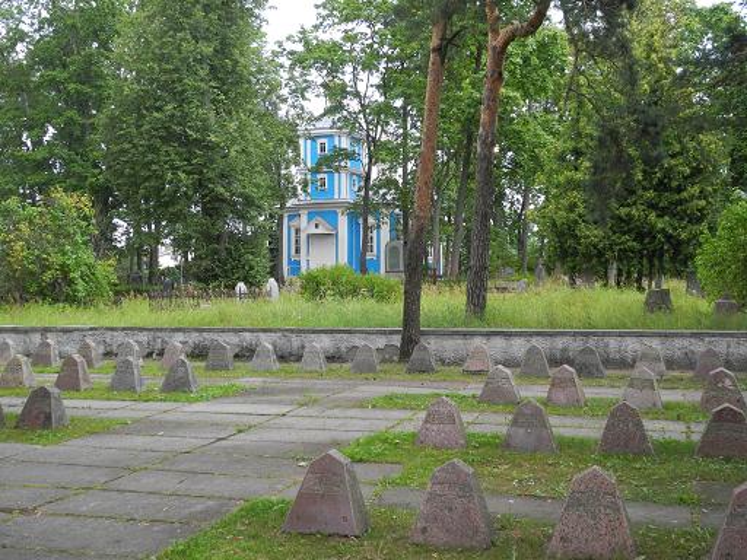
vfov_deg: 32.2
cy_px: 280
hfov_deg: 42.1
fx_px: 971
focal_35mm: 45
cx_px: 374
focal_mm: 9.7
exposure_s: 1/200
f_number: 3.2
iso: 100
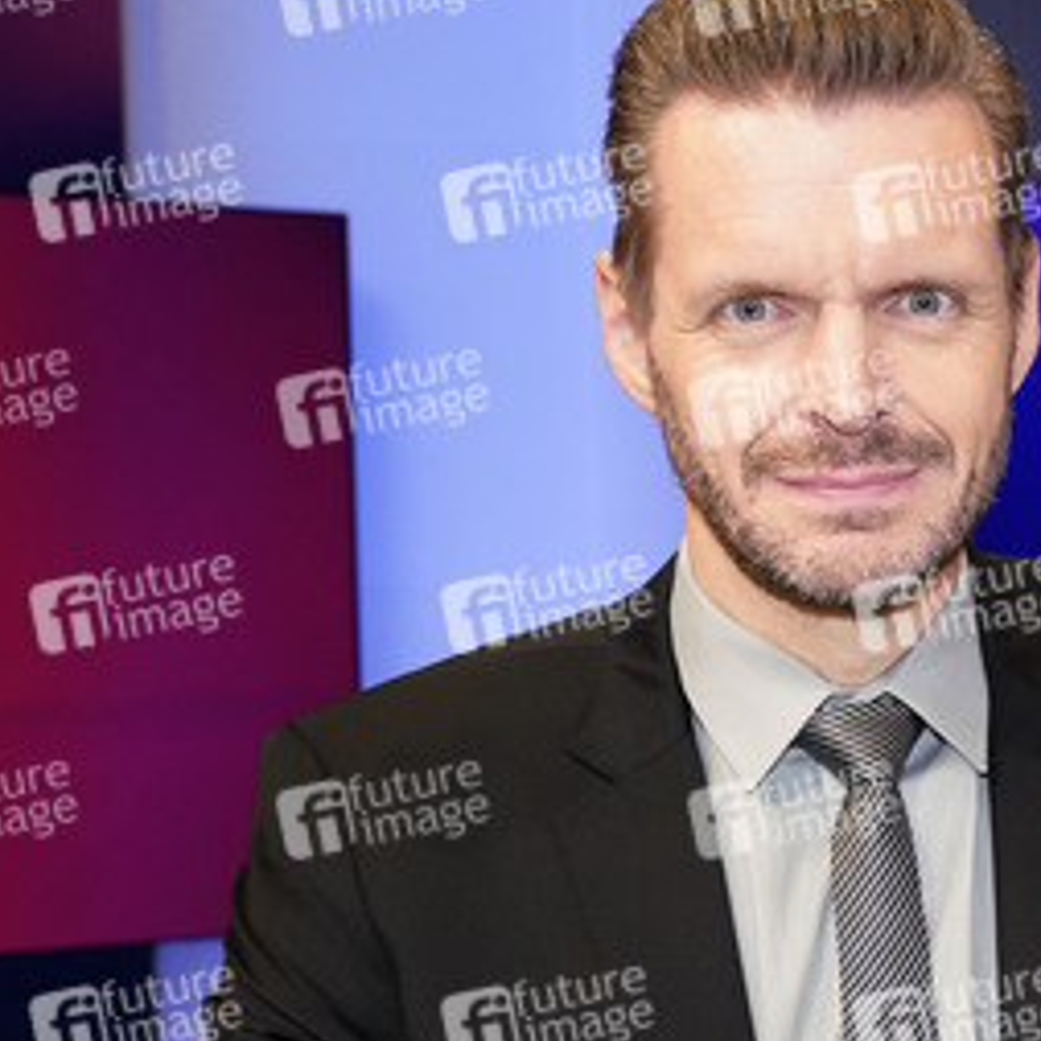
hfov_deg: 33.0
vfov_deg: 34.0
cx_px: 850
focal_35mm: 50
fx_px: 1701
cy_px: 502
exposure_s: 1/125
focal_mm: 33
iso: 2000
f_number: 5
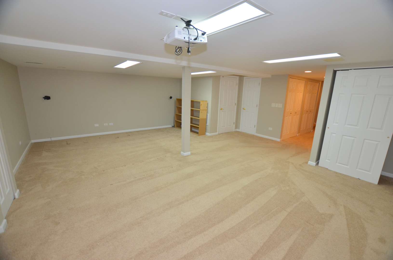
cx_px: 196
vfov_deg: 77.1
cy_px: 130
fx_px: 163
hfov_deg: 100.5
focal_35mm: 15
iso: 640
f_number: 4
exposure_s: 1/60
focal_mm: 10
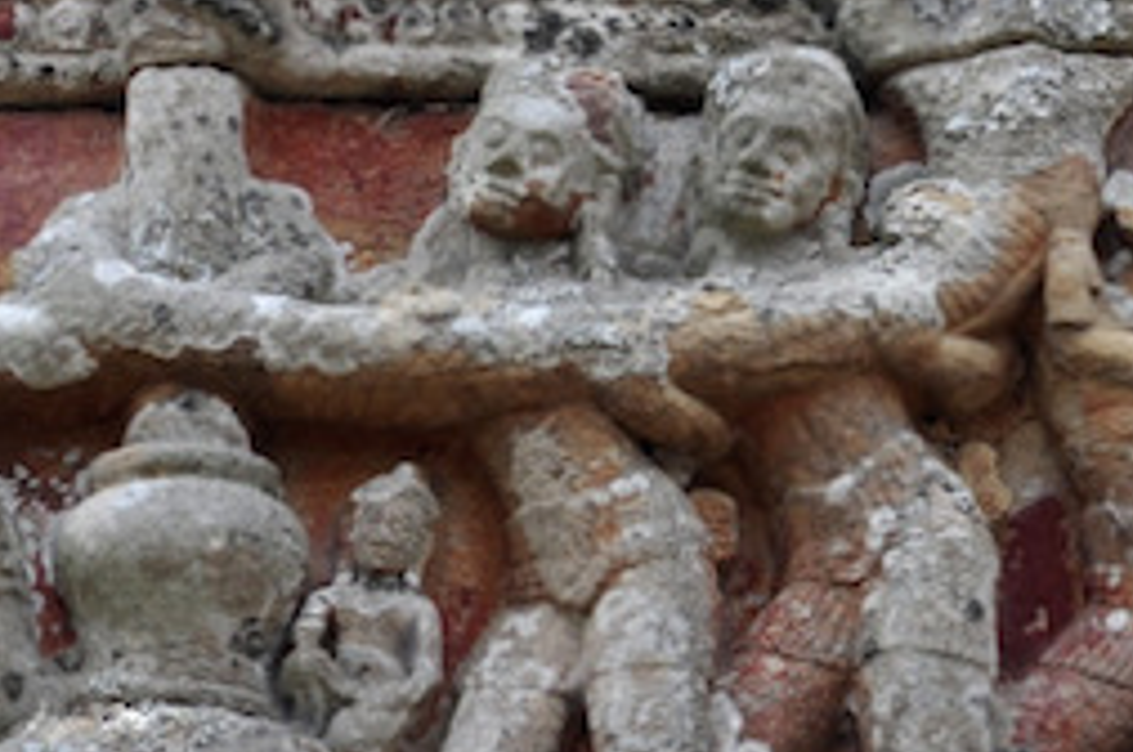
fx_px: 9524
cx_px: 58
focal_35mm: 303
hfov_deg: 6.8
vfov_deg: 4.5
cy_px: 76
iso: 100
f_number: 5
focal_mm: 50
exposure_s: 1/640
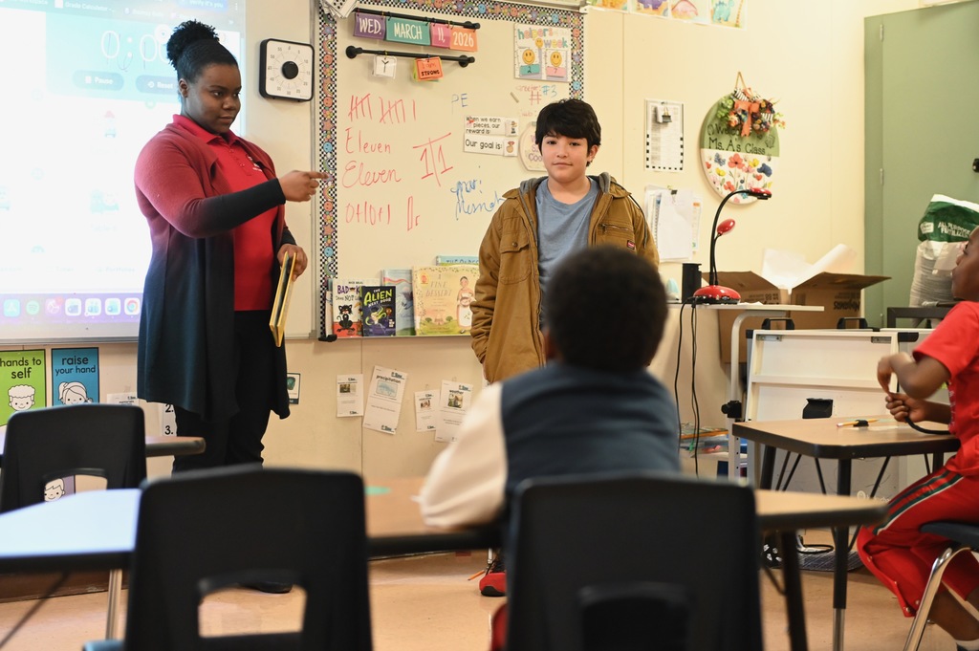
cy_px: 326
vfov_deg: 21.9
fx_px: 1685
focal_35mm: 62
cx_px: 490
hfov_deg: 32.4
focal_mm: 62
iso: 3200
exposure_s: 1/160
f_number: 2.8
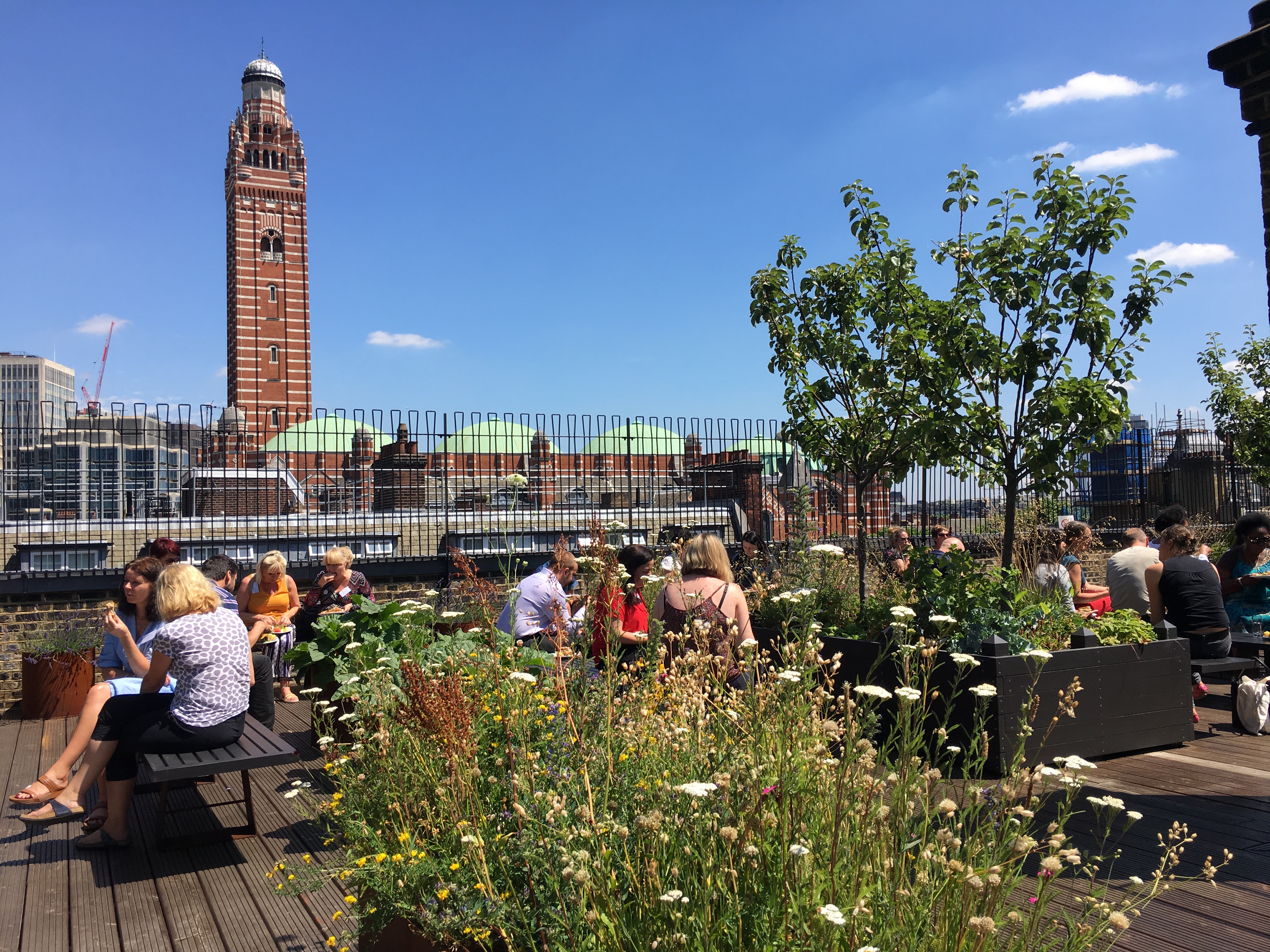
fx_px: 1064
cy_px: 476
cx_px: 635
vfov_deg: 48.2
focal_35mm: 29
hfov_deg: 61.7
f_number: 2.2
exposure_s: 1/1221
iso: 25
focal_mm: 4.15
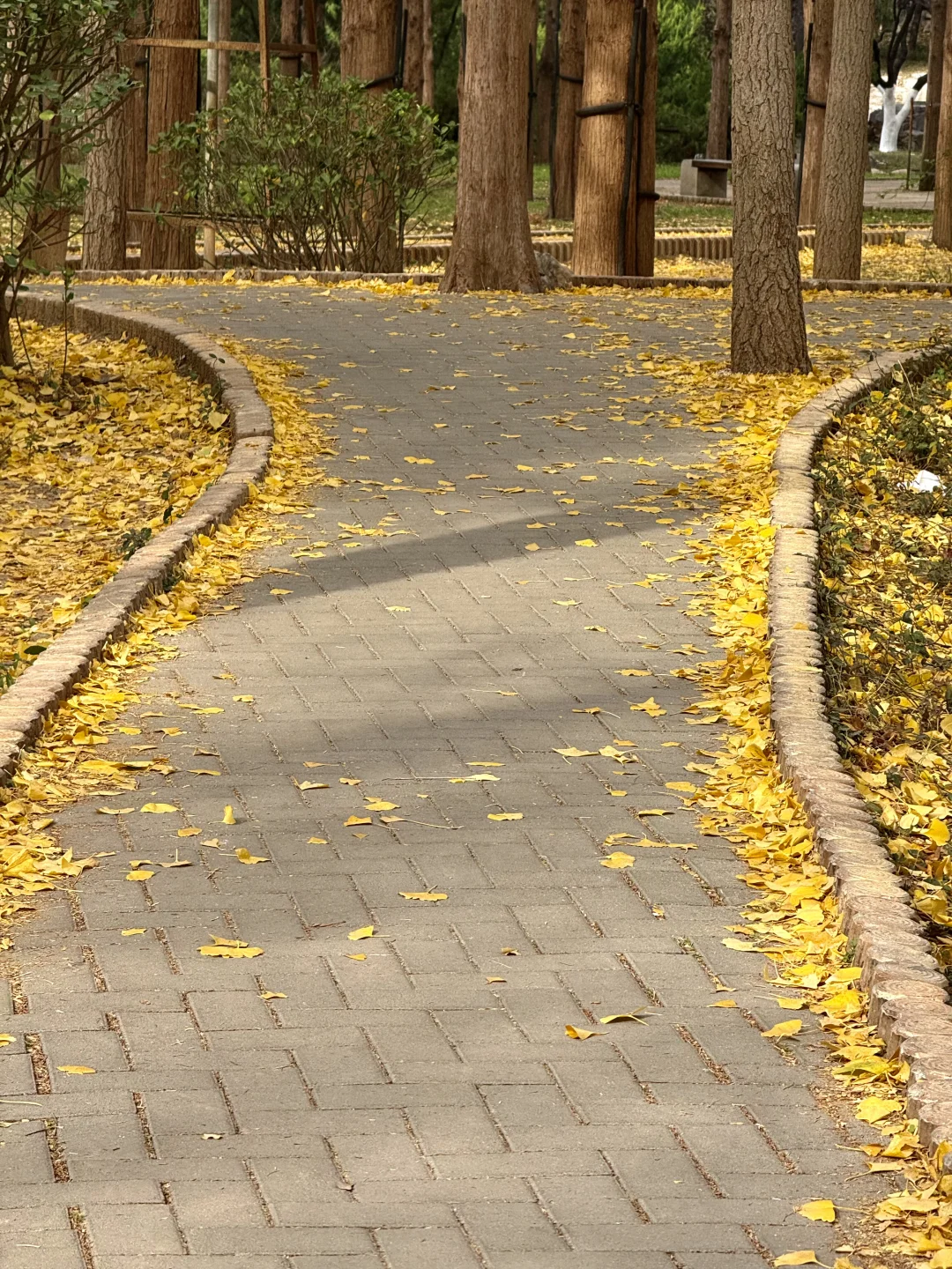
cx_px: 476
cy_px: 634
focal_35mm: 120
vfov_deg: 16.4
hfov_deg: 12.3
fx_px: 4400
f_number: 2.8
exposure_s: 1/354
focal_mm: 15.66
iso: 64
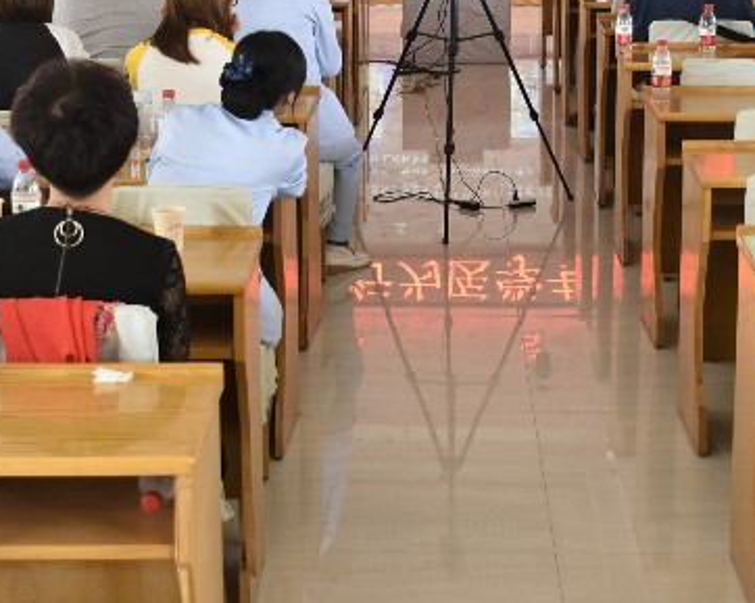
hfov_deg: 23.5
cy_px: 177
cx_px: 453
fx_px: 1808
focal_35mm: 81
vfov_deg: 18.8
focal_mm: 26
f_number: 4
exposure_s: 1/60
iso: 560
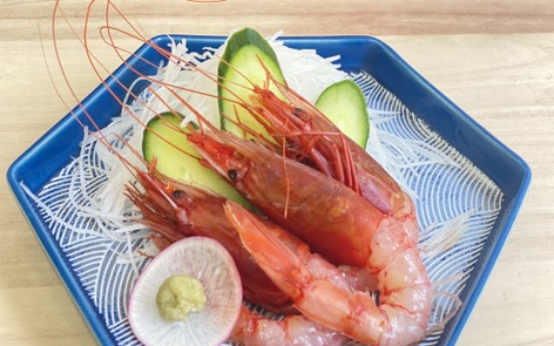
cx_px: 278
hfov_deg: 36.3
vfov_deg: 23.1
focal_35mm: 56
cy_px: 209
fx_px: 846
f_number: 2
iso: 125
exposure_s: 1/122
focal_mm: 6
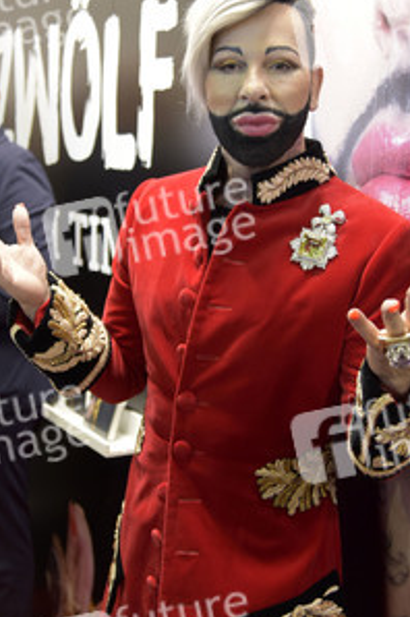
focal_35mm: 59
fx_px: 1010
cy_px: 331
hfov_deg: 22.9
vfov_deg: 34.0
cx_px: 209
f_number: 4
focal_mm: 44
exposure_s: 1/60
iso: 1250
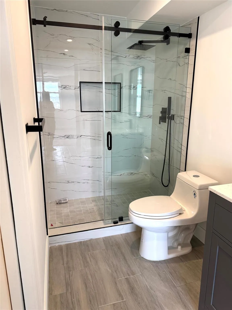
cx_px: 116
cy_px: 155
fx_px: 214
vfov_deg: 71.6
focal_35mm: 24
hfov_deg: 56.8
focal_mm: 6.76
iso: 160
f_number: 1.78
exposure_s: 1/121
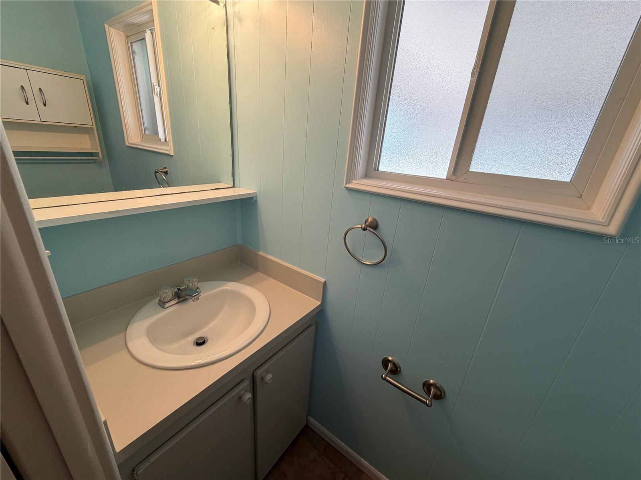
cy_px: 240
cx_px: 320
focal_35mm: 14
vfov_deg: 85.7
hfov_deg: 102.1
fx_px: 259
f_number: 2.2
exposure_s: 1/120
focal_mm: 2.22
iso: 50
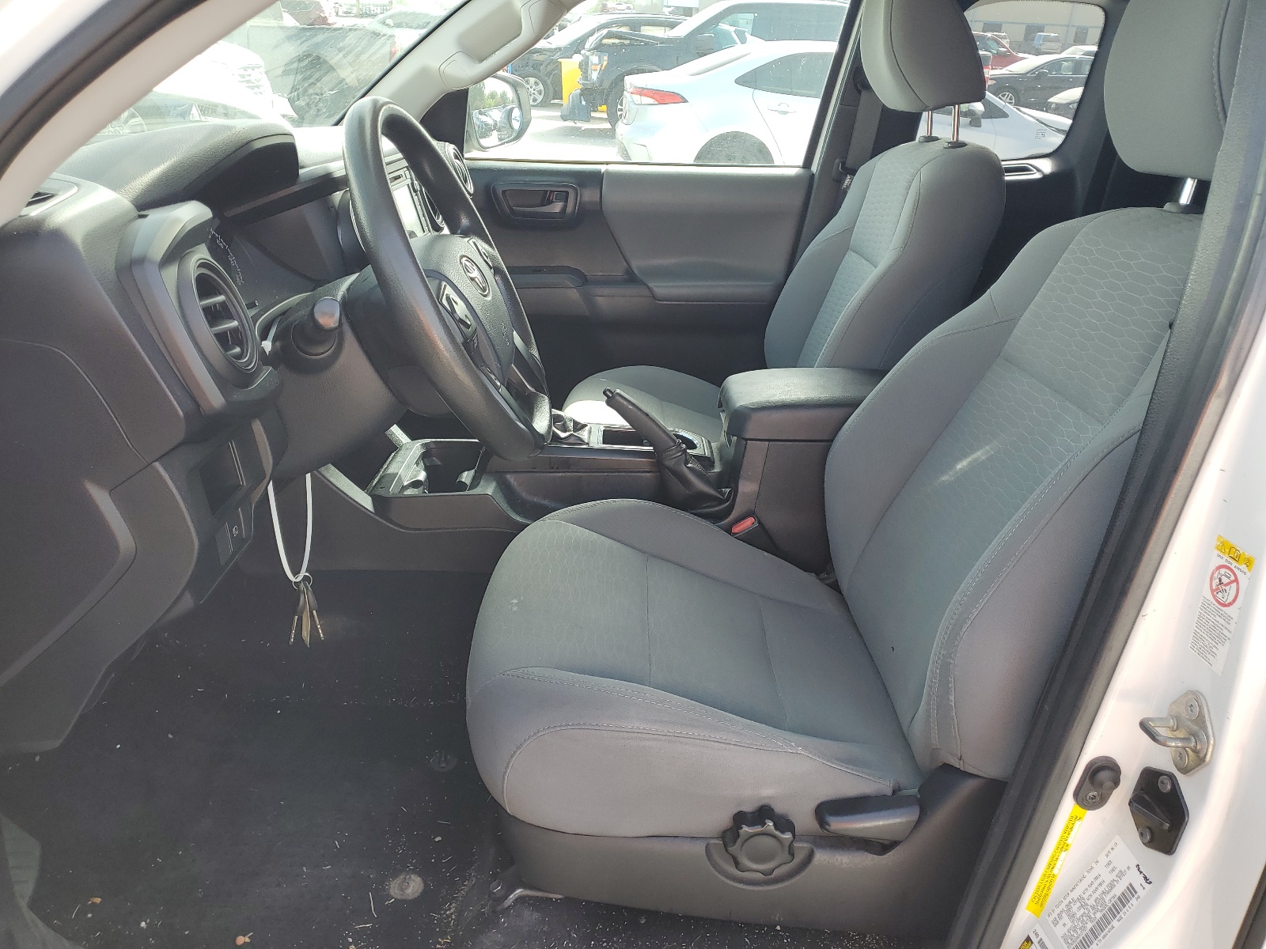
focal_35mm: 26
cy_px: 474
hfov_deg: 67.3
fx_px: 951
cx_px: 633
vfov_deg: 53.1
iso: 50
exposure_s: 1/323
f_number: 1.5
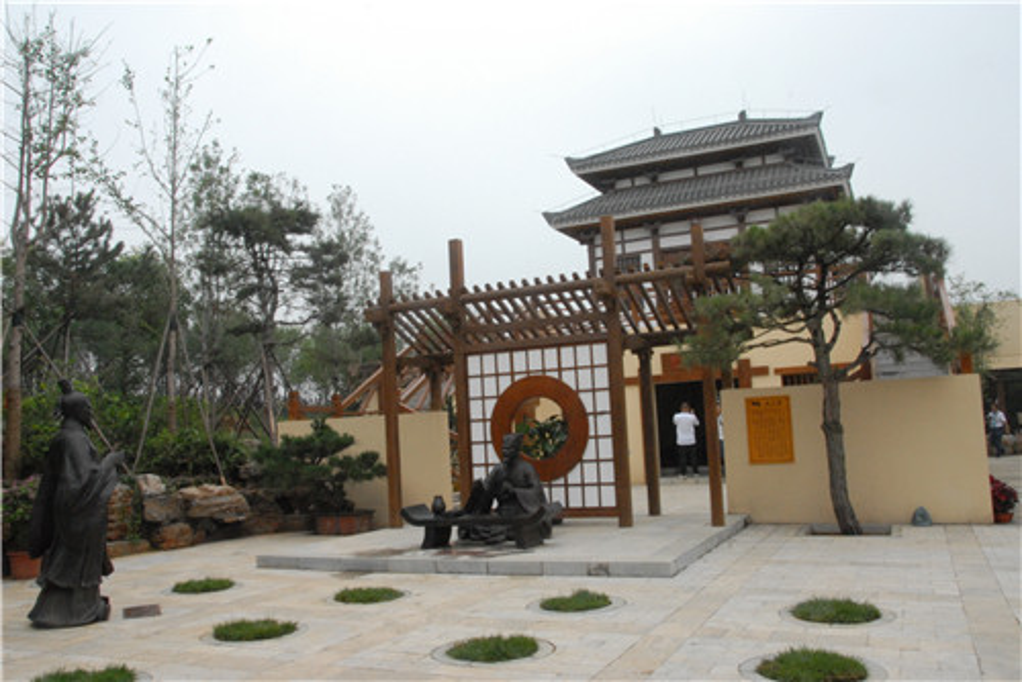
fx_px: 852
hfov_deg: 61.9
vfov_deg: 43.7
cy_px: 341
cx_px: 511
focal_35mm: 30
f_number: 22
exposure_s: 1/60
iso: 1250
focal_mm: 20
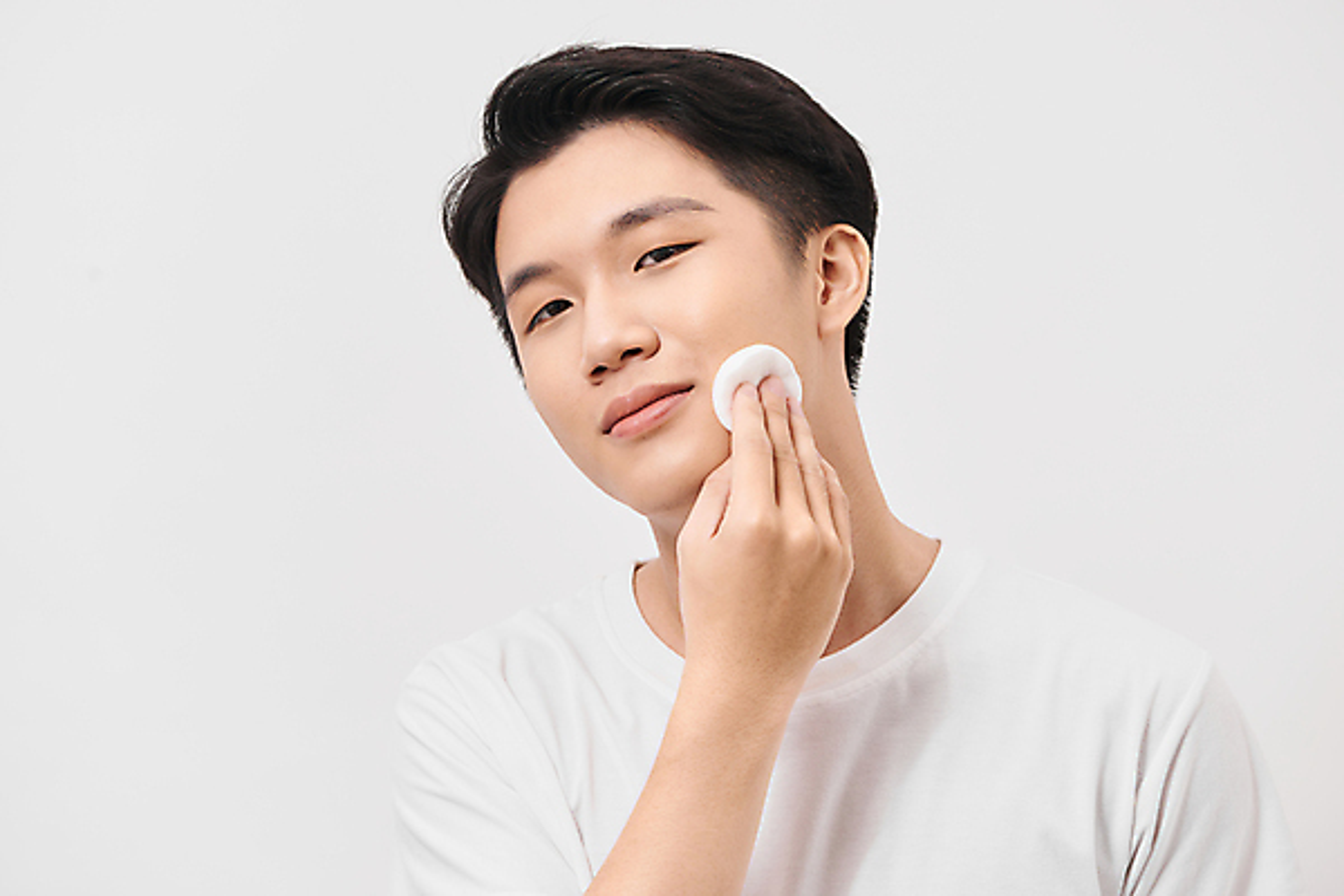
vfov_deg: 13.0
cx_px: 672
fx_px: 3920
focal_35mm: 105
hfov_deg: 19.5
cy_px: 448
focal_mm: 105
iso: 200
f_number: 6.3
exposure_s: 1/160
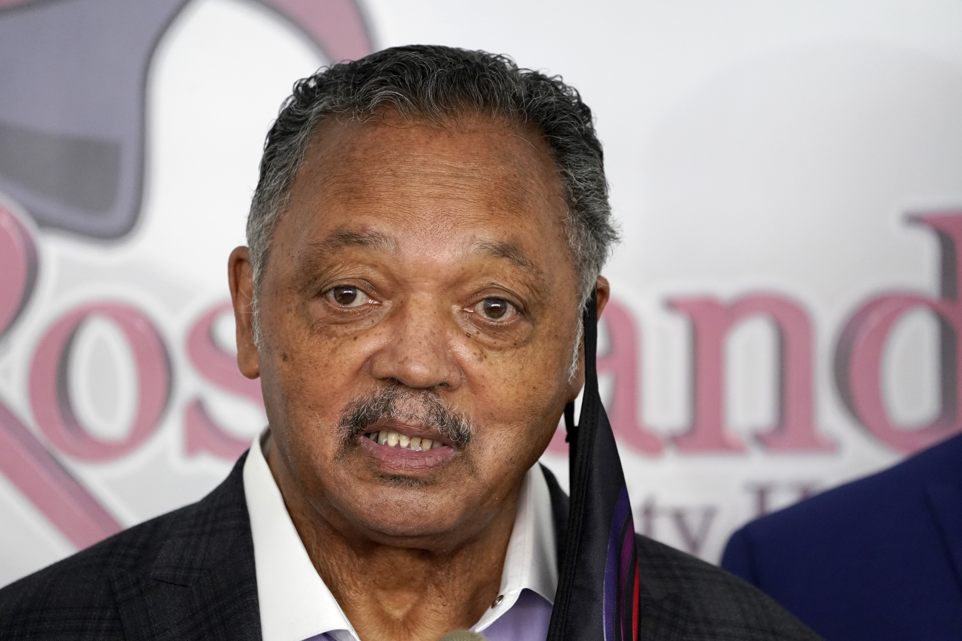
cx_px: 481
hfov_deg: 5.2
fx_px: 10688
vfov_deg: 3.4
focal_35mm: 400
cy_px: 320
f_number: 5.6
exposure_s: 1/500
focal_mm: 400
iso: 3200
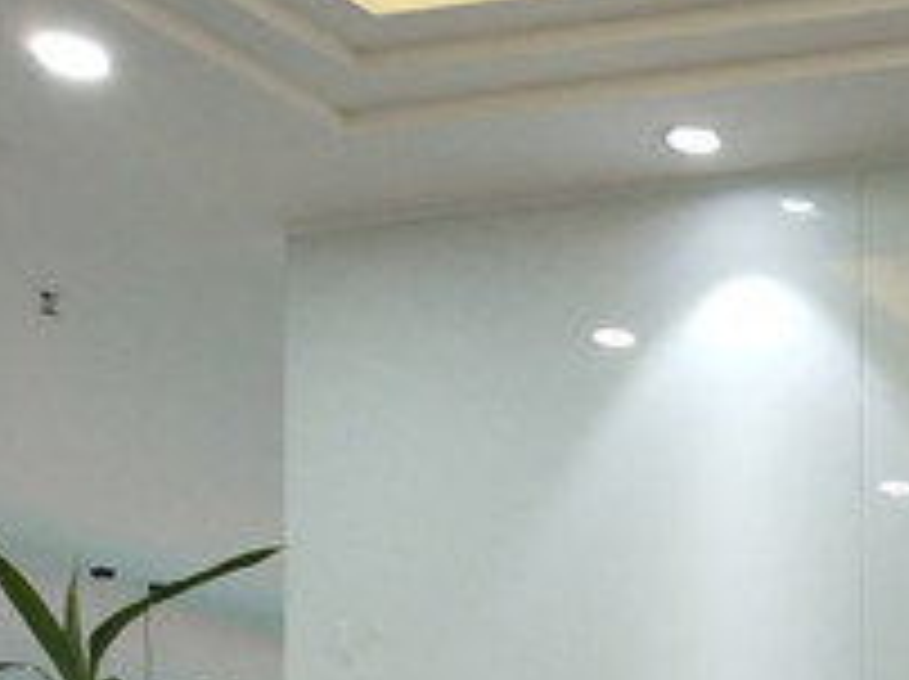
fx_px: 3042
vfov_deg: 12.0
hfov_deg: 15.1
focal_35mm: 116
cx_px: 1562
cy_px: 1115
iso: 245
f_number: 1.8
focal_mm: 3.95
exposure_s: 1/100
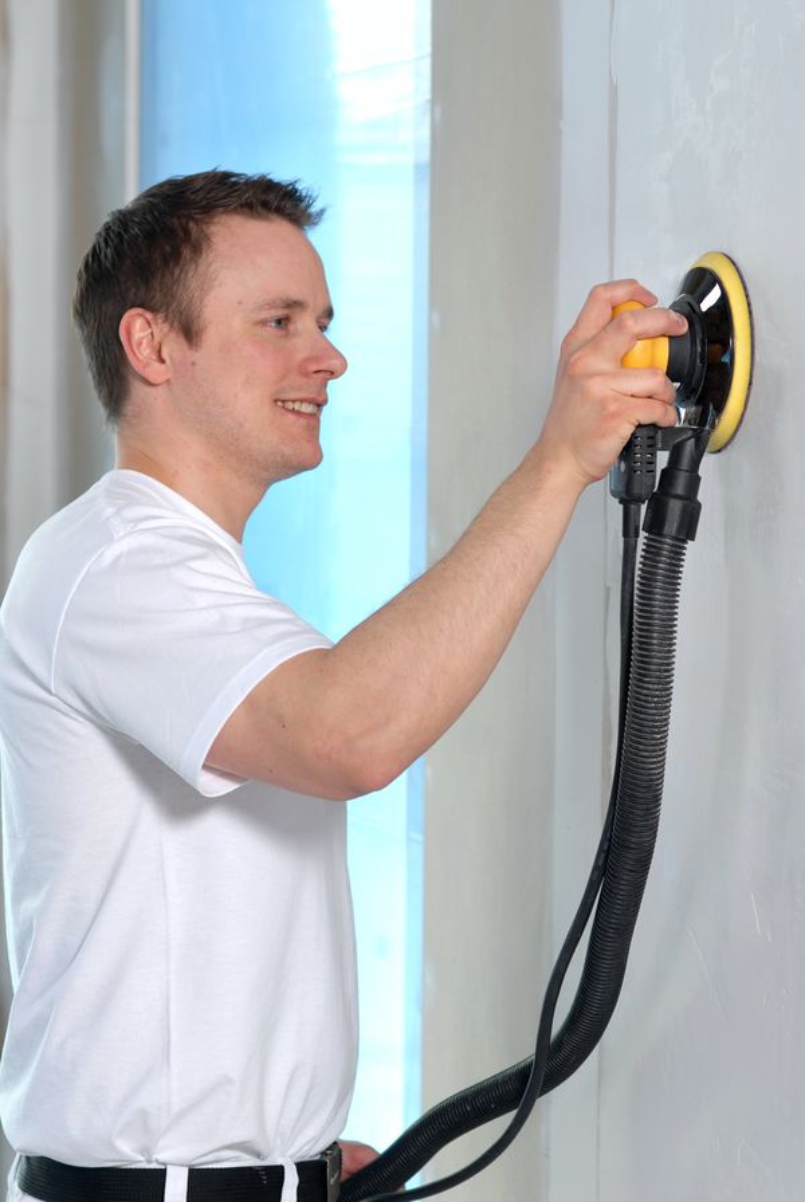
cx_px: 402
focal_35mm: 128
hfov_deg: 10.8
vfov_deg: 16.1
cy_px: 601
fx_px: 4263
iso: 100
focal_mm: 85
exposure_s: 1/50
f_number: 4
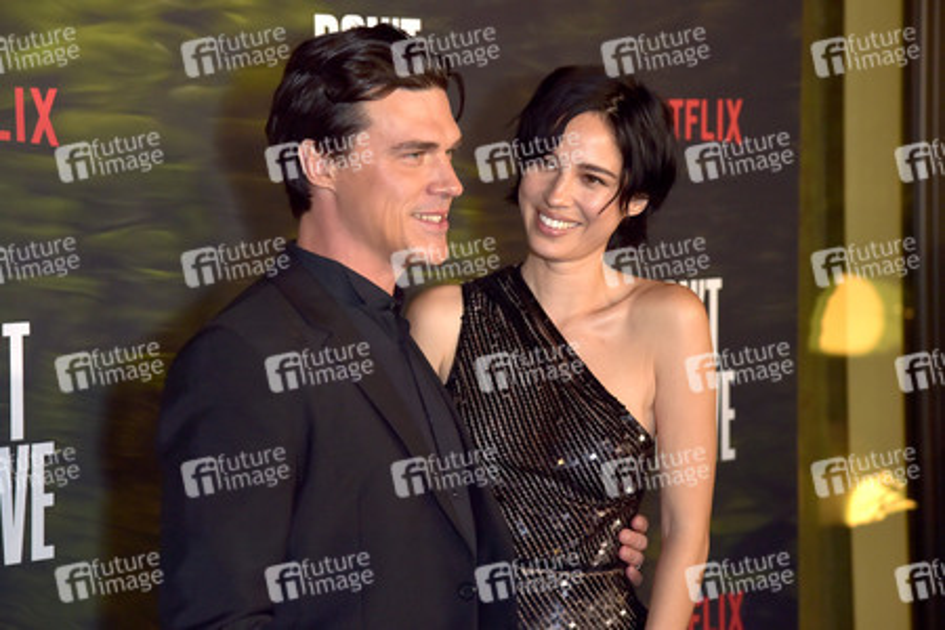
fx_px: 2572
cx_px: 472
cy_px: 315
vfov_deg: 14.0
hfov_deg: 20.8
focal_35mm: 98
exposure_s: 1/200
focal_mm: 98
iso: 1250
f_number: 6.3
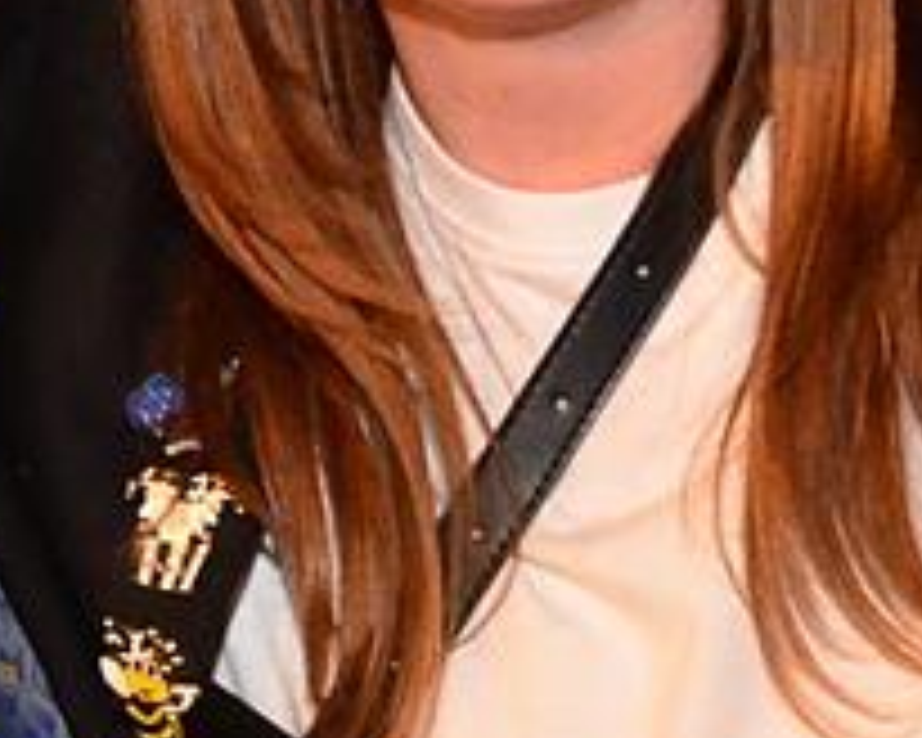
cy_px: 184
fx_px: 5443
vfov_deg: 7.7
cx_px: 562
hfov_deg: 9.7
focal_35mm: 199
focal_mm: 27
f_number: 5.6
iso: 3200
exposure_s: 1/20
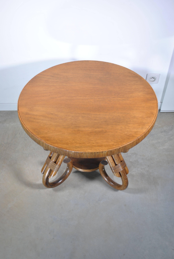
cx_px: 87
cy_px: 130
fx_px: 260
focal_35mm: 36
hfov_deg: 37.0
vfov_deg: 53.1
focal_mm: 24
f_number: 5
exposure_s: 1/30
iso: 200
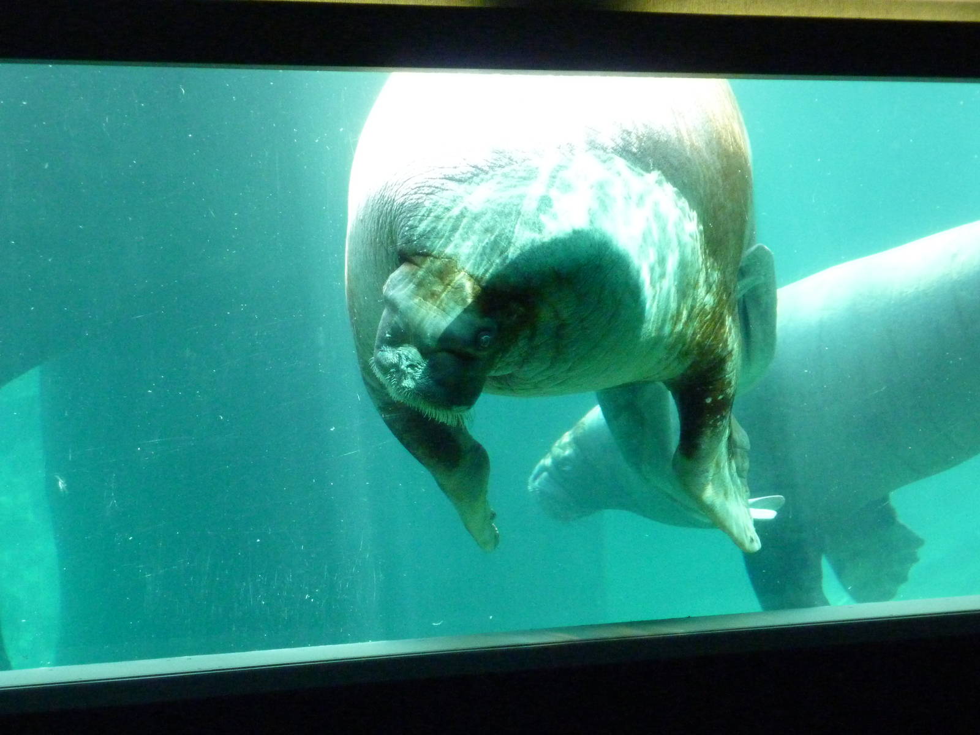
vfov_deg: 13.3
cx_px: 490
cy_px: 368
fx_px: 3142
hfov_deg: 17.7
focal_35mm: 111
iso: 800
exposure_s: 1/125
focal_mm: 18.2
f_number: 4.4
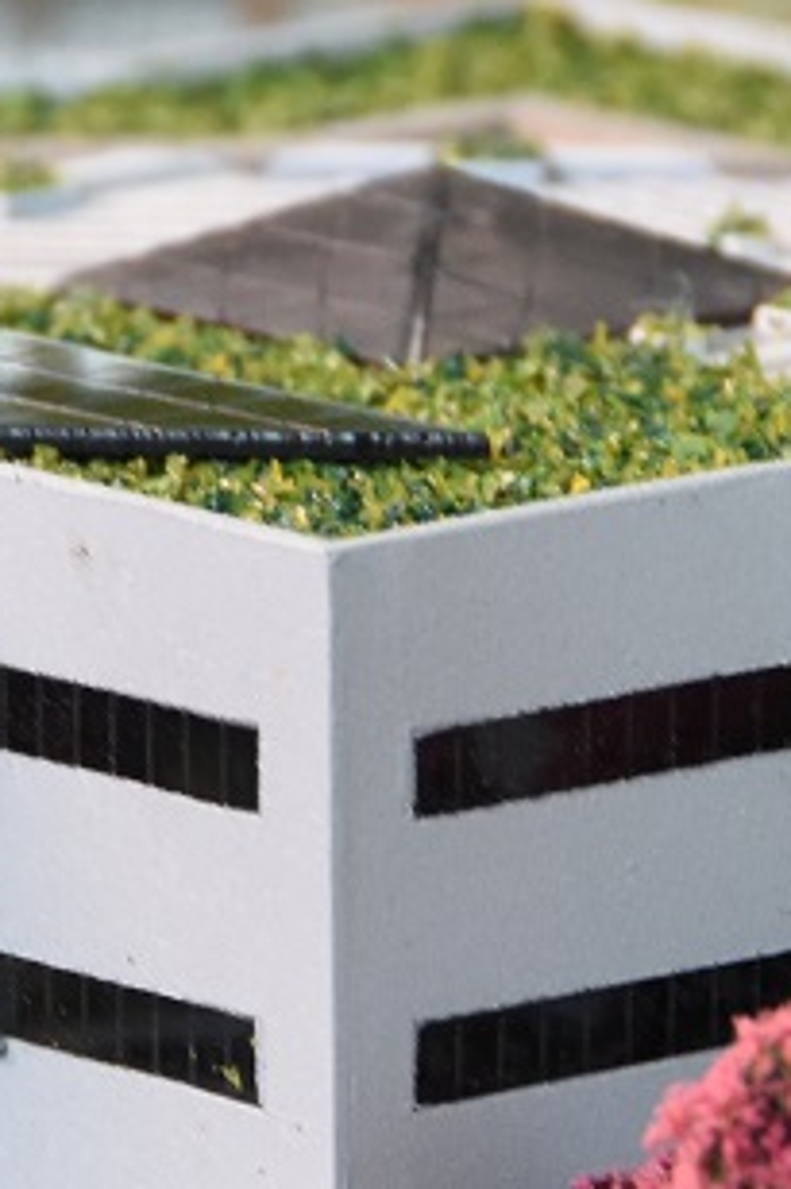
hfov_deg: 1.5
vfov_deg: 2.3
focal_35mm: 886
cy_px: 674
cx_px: -73
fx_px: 29232
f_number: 7.1
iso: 1000
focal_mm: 130
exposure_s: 1/40
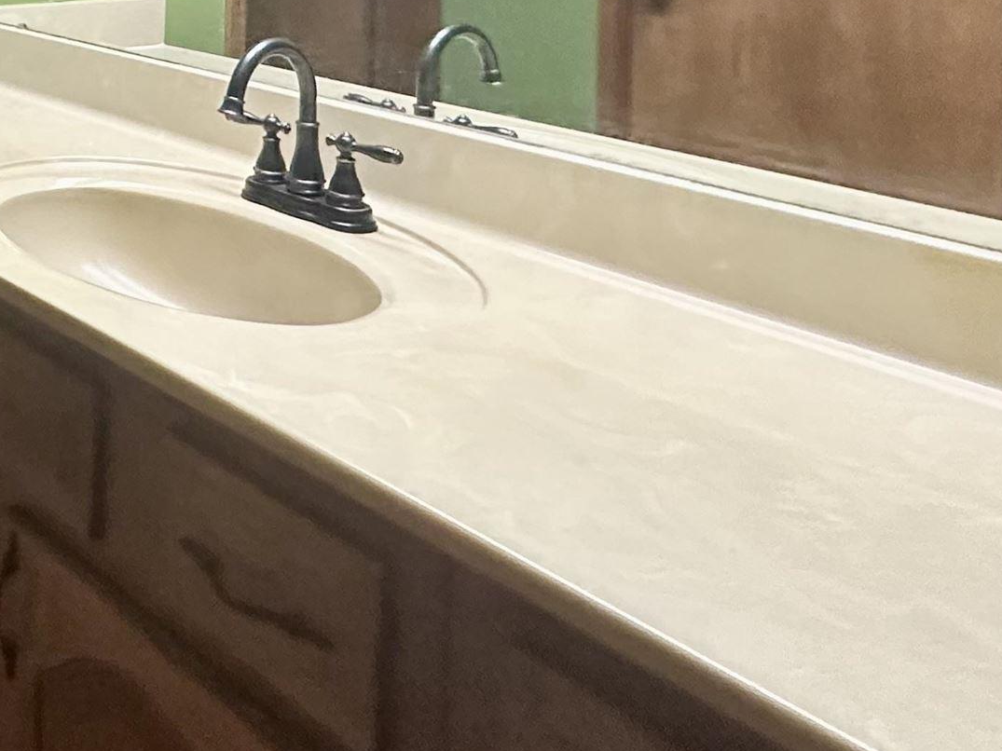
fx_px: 1158
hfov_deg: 38.4
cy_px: -147
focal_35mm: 40
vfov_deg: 30.6
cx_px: -112
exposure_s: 1/60
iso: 640
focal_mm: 2.22
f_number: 2.2
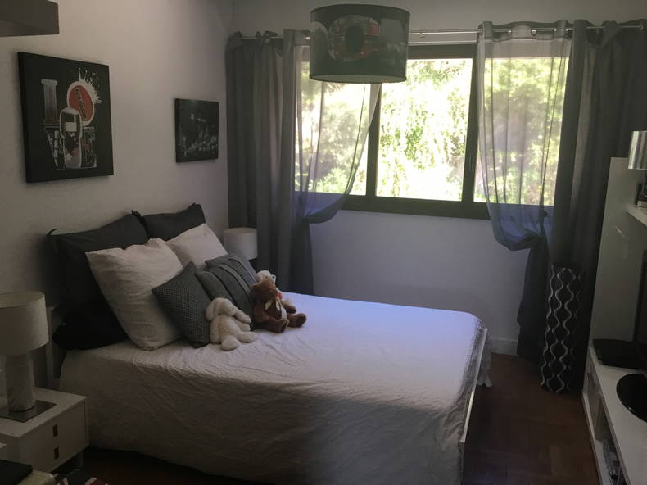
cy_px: 242
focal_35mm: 31
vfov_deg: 45.4
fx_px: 579
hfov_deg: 58.4
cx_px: 324
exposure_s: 1/33
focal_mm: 3.3
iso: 32
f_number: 2.4
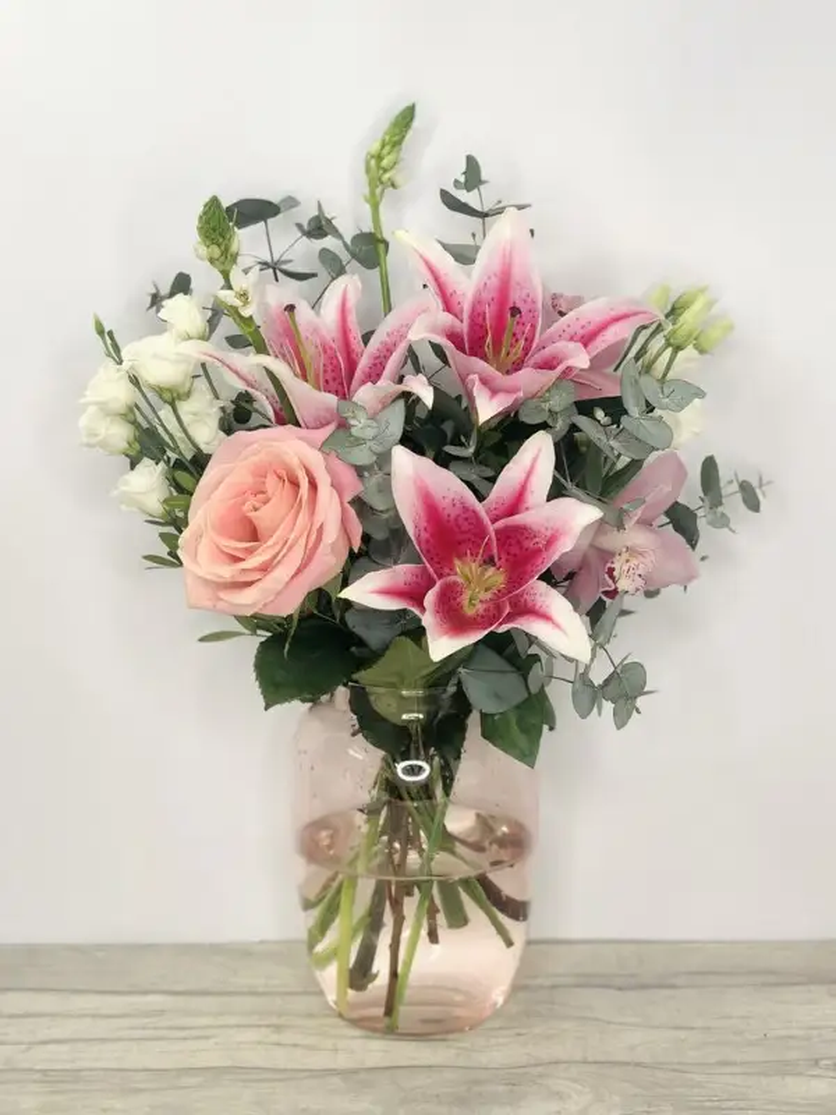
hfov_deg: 28.0
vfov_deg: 36.8
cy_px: 558
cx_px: 418
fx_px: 1674
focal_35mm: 52
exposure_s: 1/50
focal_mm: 6
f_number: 2.4
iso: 25
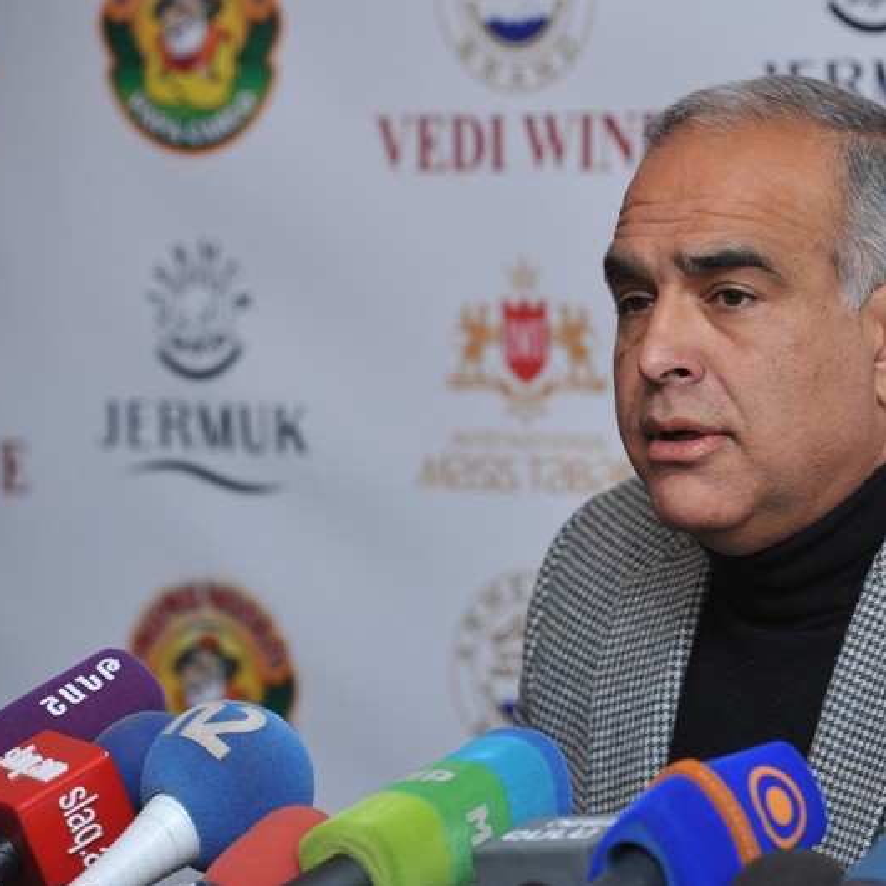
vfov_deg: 10.1
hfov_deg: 10.1
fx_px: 5010
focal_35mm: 173
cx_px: 620
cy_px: 444
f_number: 5.6
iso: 800
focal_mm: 135
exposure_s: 1/250
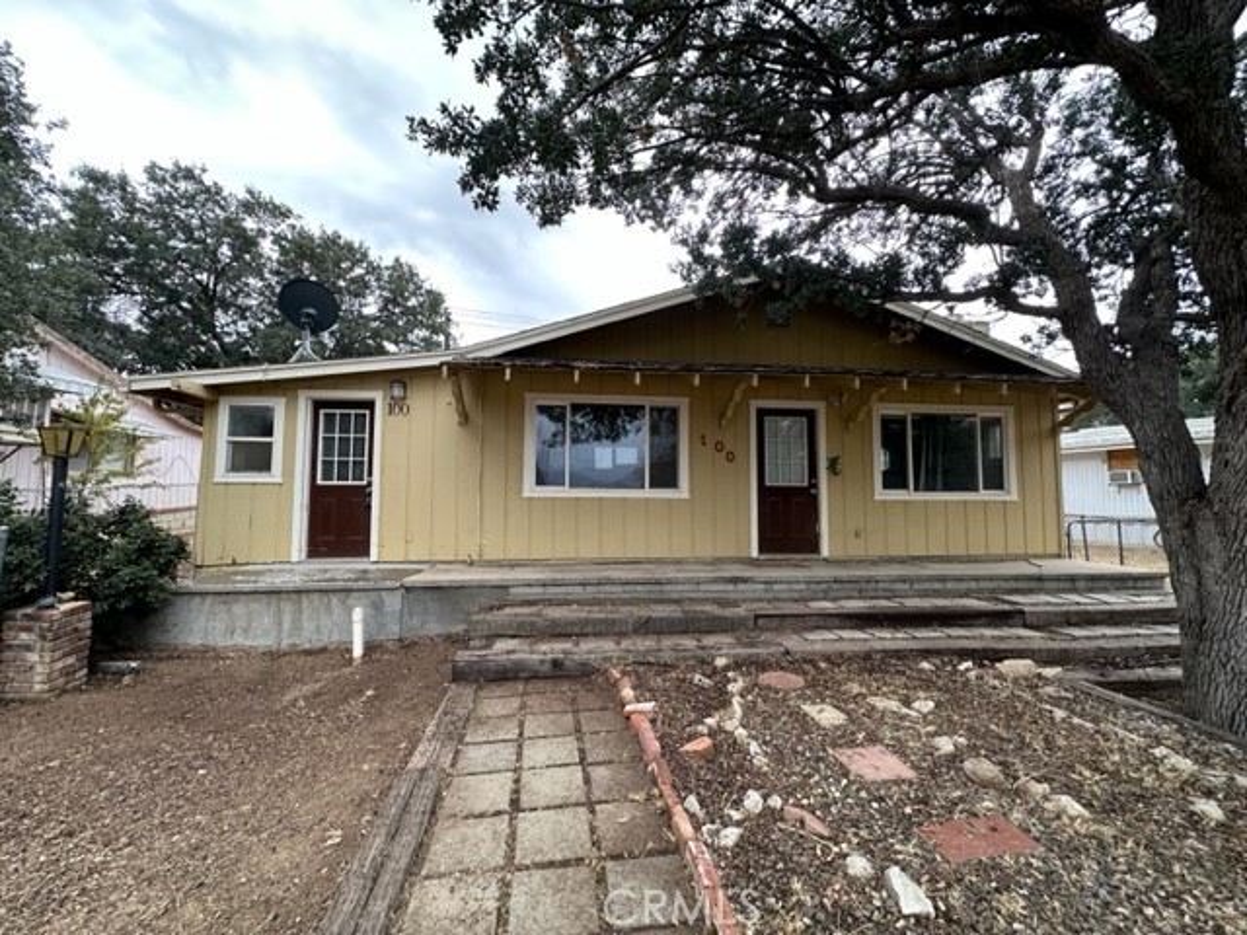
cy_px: 468
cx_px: 624
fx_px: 504
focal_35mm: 14
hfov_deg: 102.1
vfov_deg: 85.7
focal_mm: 2.22
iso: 80
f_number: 2.2
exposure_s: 1/99
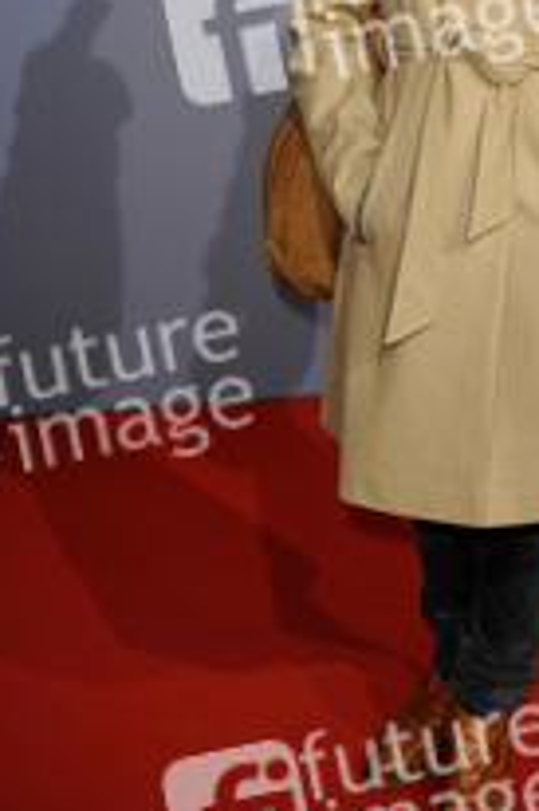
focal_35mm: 93
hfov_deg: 14.5
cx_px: 480
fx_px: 2092
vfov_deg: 21.7
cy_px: 209
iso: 500
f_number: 5.6
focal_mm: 48
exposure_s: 1/160
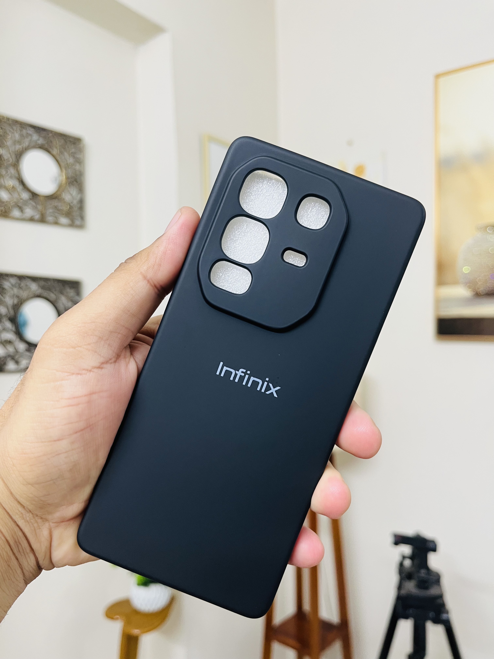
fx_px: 495
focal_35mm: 26
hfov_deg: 53.1
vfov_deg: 67.3
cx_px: 247
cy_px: 330
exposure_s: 1/50
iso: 100
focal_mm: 5.1
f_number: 1.6
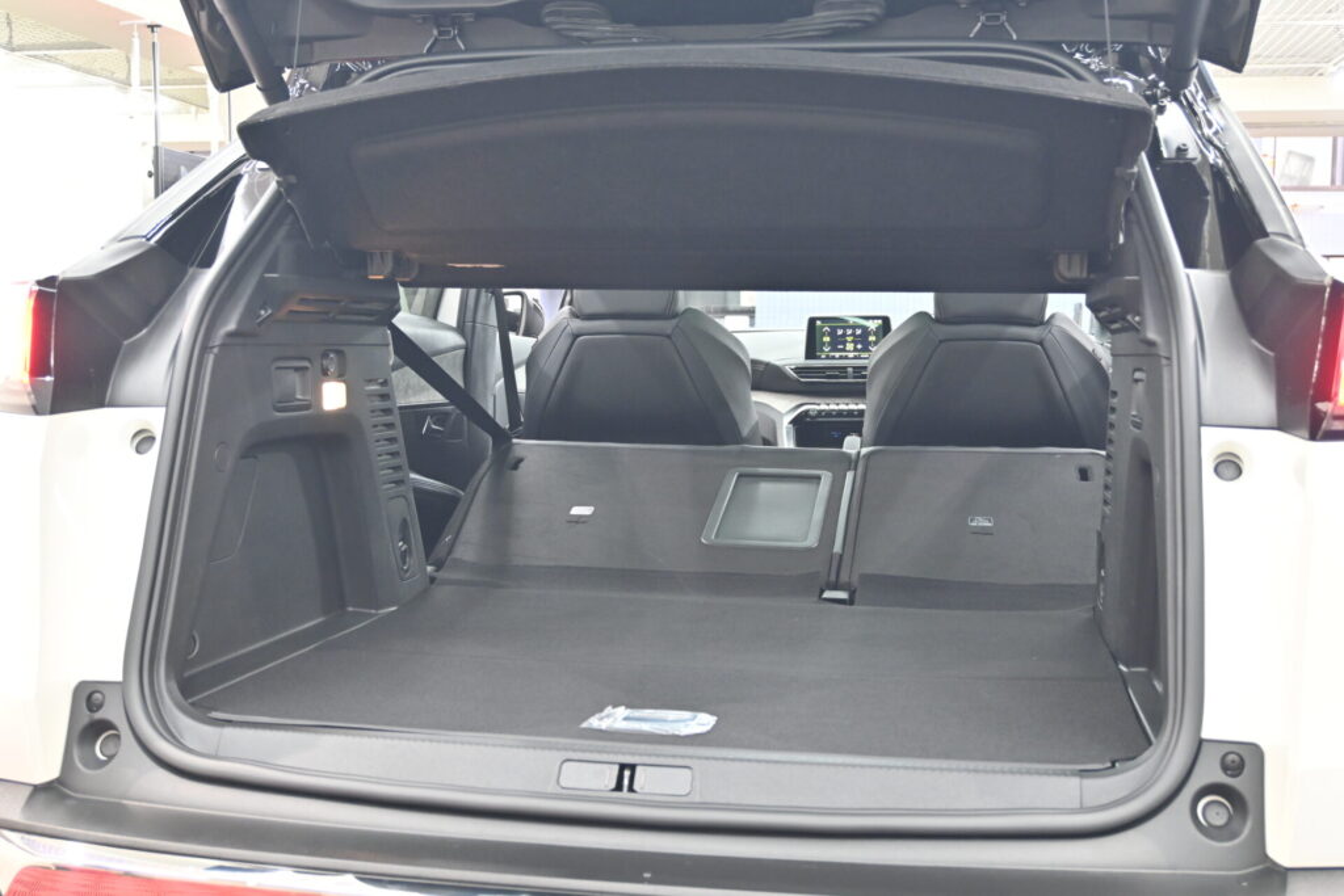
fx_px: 1484
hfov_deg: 48.7
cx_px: 672
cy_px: 448
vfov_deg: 33.6
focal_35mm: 40
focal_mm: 26.5
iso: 1000
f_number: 4.5
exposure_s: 1/40
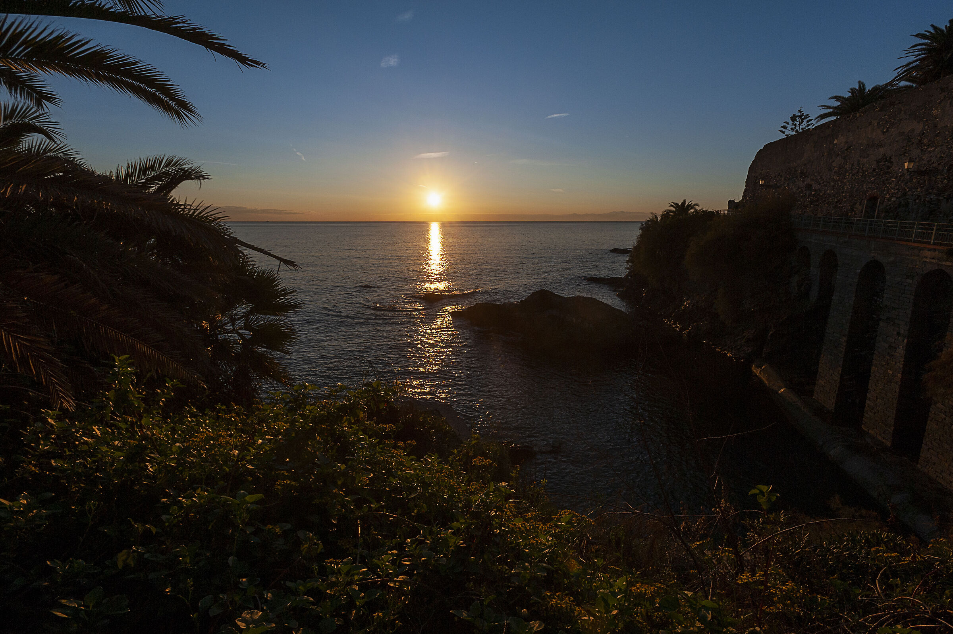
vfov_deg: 70.4
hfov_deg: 93.3
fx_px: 450
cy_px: 317
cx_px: 476
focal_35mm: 17
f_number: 14
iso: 200
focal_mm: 17
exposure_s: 1/1250
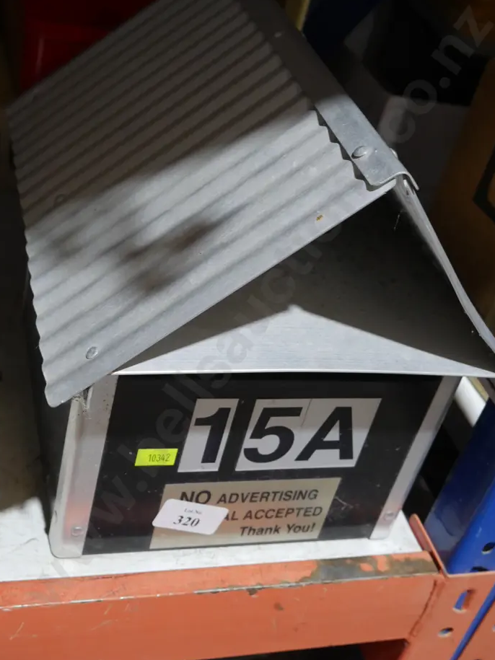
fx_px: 896
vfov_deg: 40.4
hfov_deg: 30.9
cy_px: 310
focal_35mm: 47
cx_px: 259
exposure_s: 1/60
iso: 1000
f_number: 5.6
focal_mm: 21
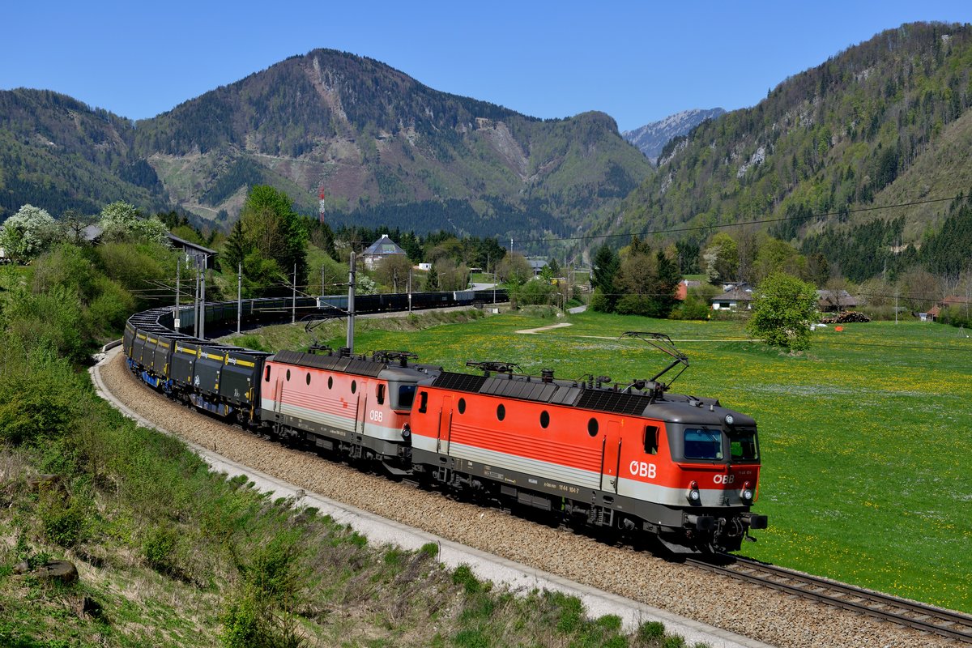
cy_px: 324
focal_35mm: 50
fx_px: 1350
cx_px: 486
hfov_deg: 39.6
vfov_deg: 27.0
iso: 250
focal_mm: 50
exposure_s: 1/1600
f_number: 6.3
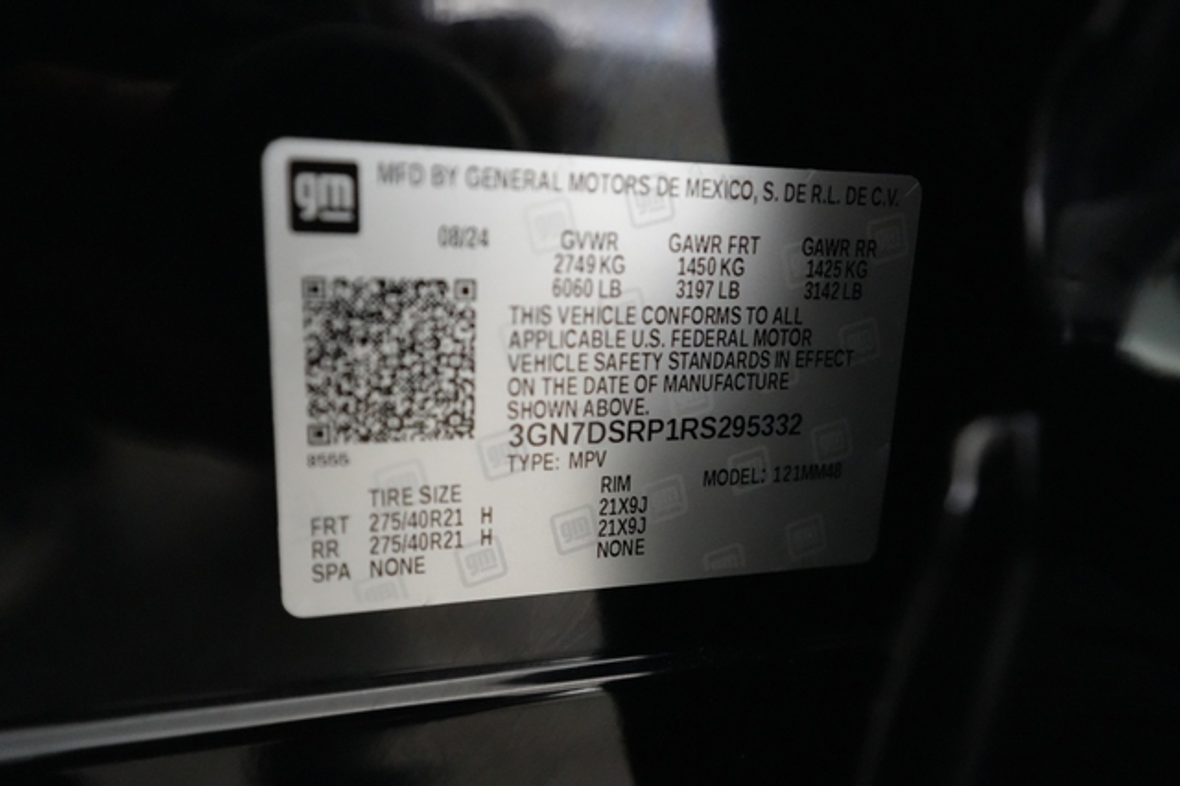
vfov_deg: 53.1
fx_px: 786
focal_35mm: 24
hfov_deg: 73.8
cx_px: 590
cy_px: 393
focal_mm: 24
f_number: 3.2
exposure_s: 1/160
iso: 12800
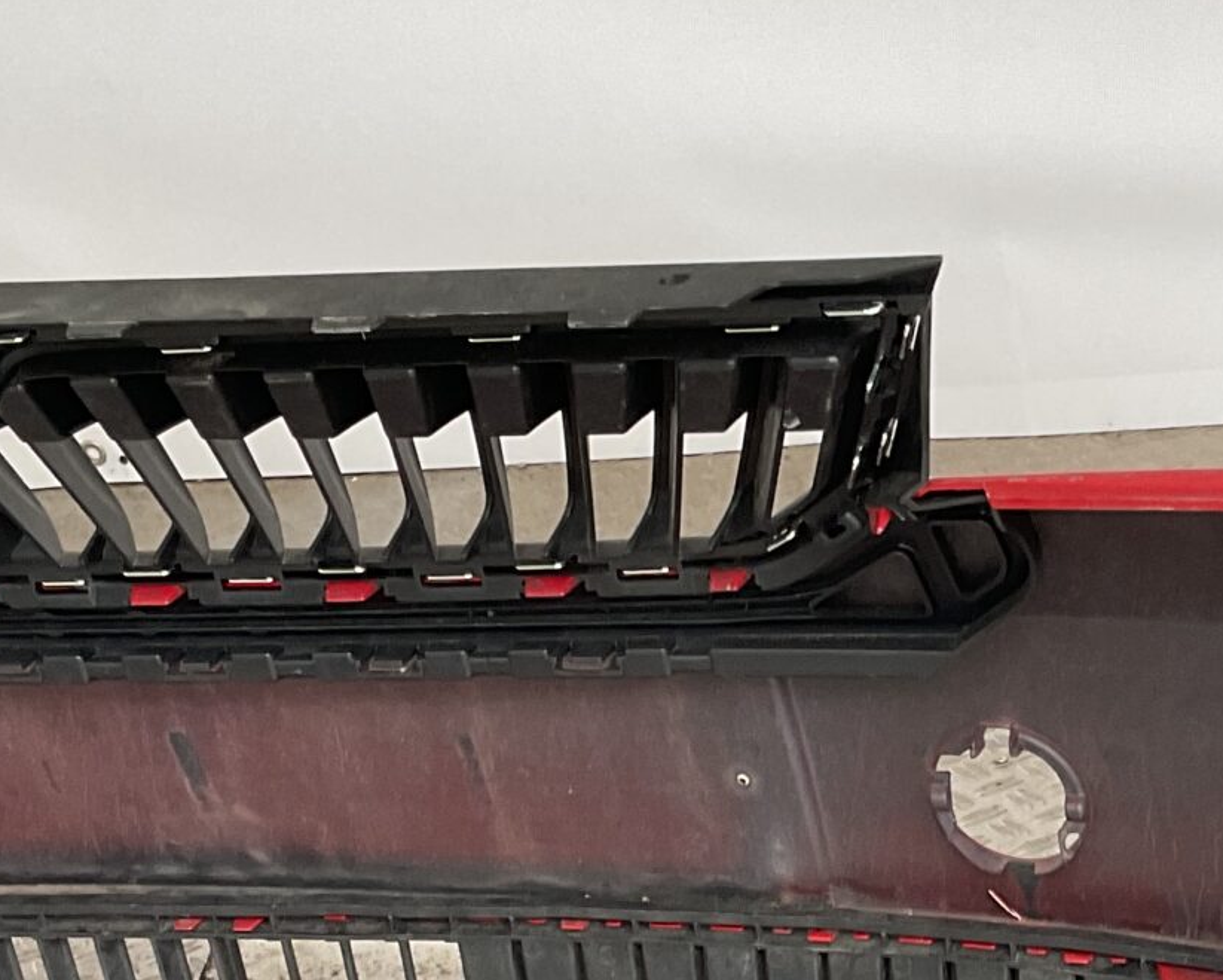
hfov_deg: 21.4
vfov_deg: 17.0
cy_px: 1029
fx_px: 3186
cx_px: 1031
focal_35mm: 88
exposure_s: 1/120
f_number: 1.8
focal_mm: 3
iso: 50
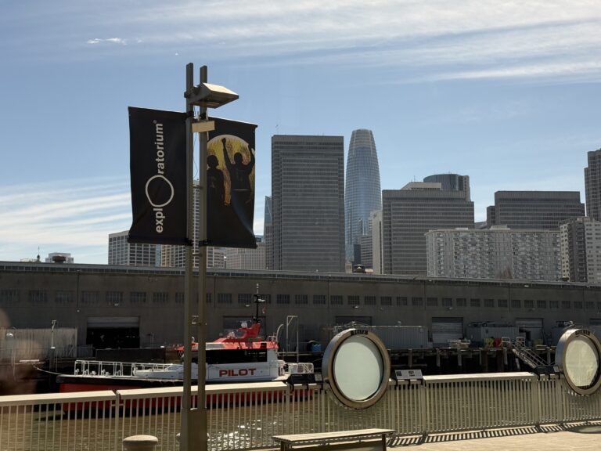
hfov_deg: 39.7
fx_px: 833
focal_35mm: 48
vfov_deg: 30.3
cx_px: 300
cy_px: 226
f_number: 1.78
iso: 64
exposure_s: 1/3891
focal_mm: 6.76
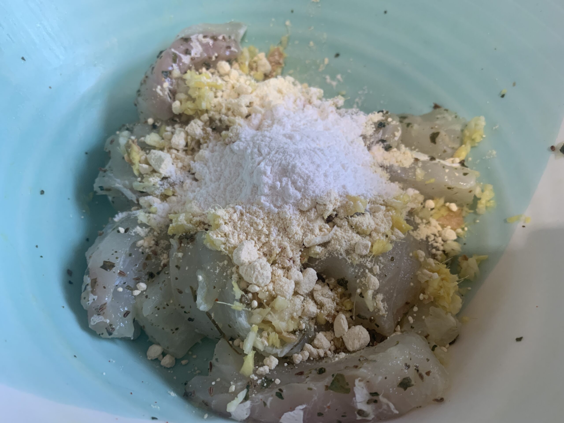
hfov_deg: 67.3
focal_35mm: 26
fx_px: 424
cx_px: 282
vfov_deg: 53.1
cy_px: 212
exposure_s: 1/50
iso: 160
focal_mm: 4.25
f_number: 1.8
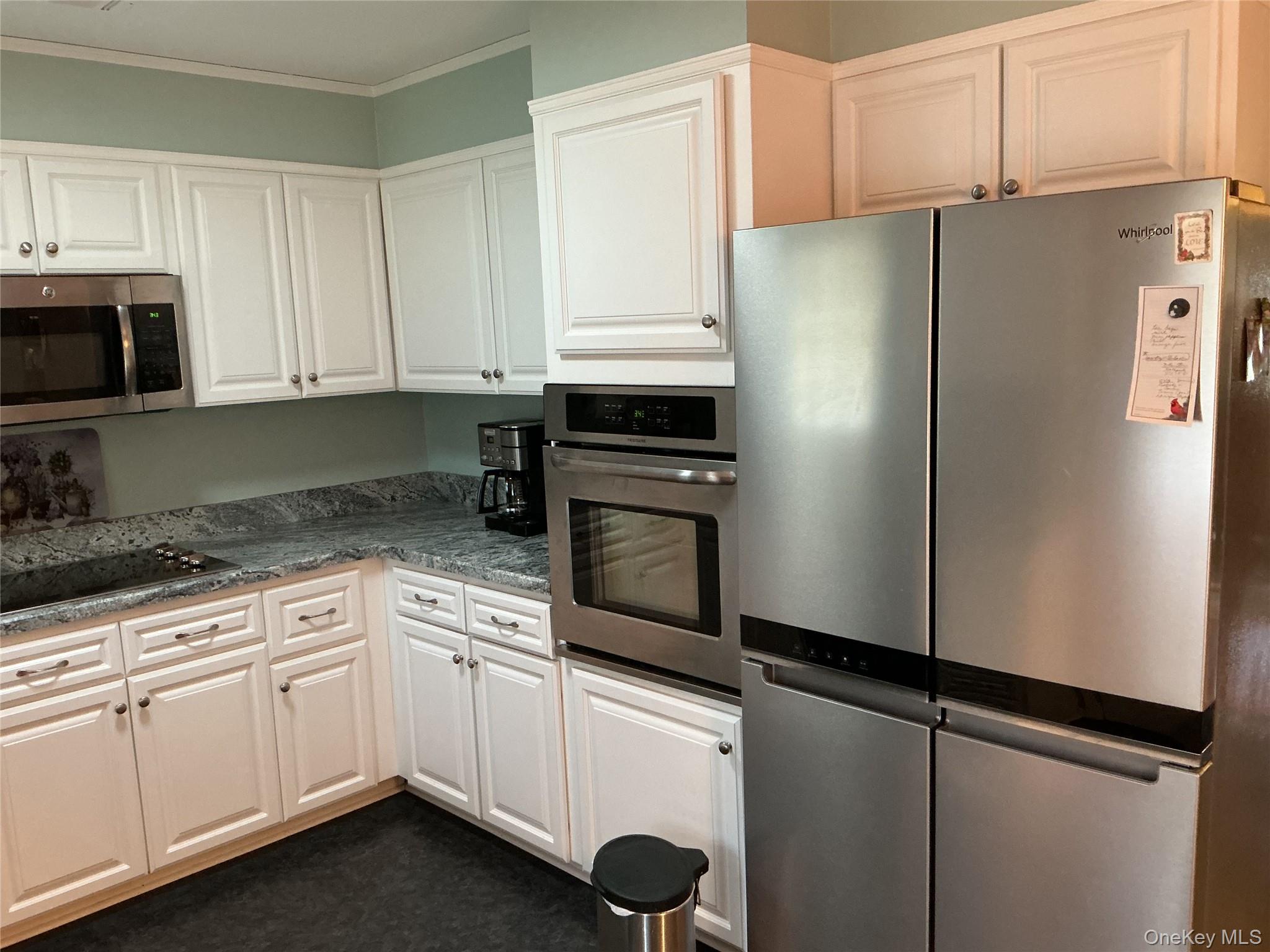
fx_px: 1064
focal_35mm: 29
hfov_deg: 61.7
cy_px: 476
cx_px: 635
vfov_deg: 48.2
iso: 250
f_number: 1.8
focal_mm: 3
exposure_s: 1/40
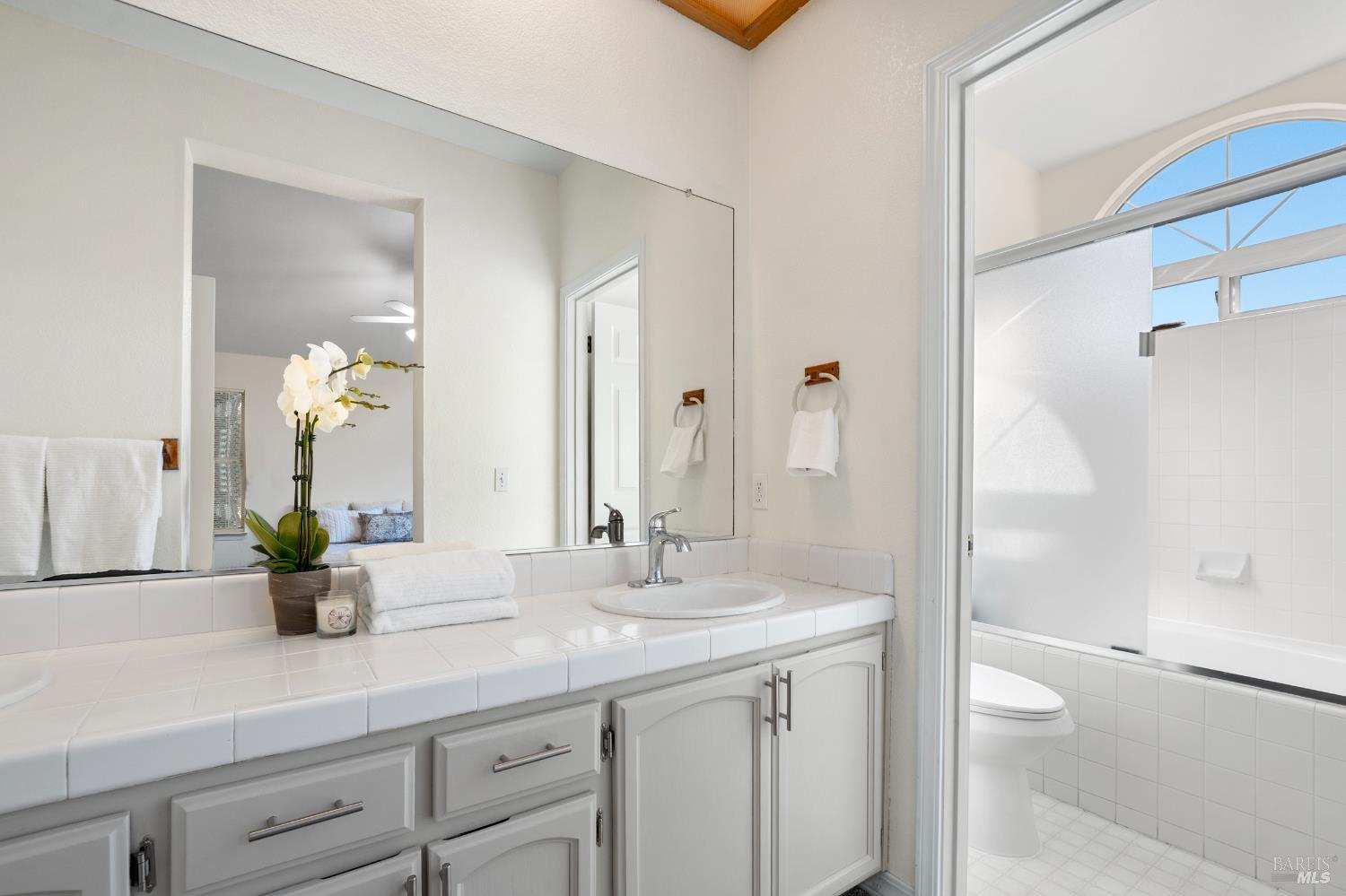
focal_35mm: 15
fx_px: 561
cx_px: 673
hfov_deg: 100.4
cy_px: 448
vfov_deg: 77.3
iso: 250
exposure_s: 1/10
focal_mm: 10
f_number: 8
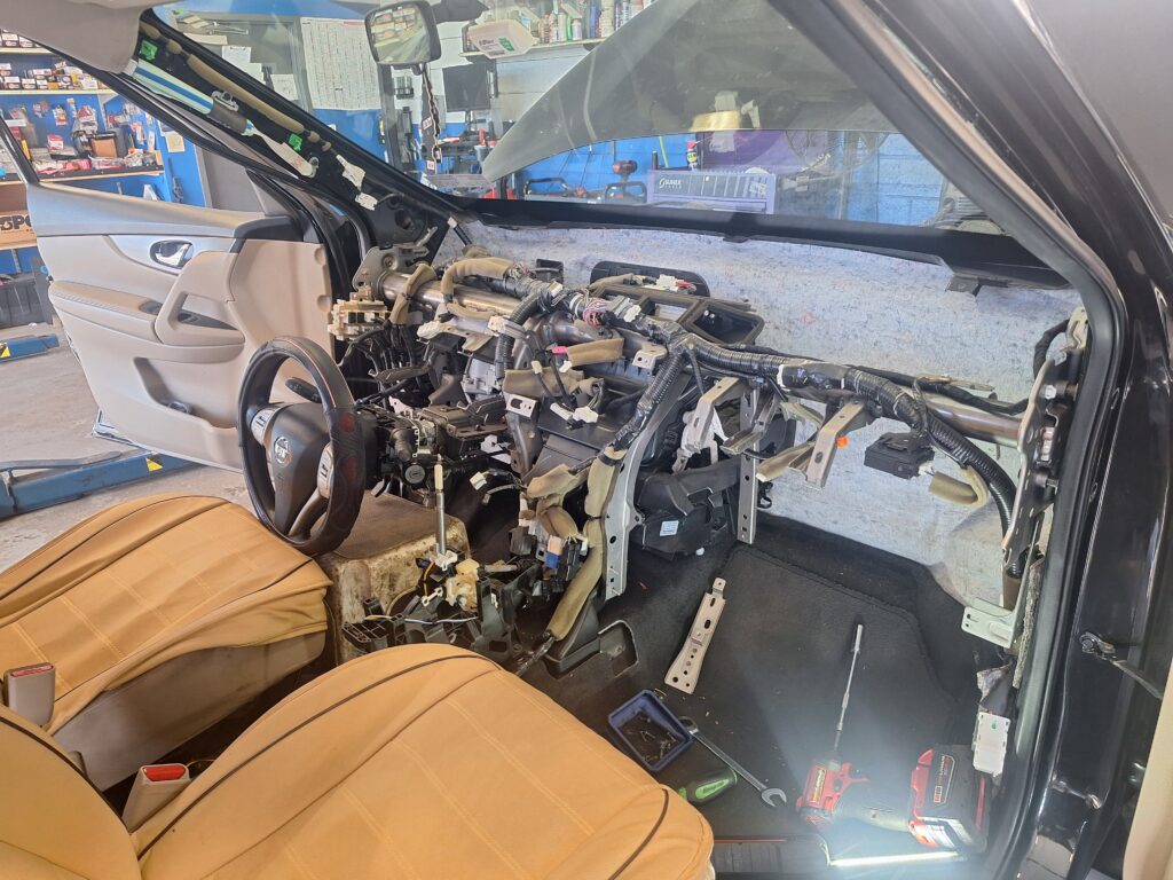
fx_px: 779
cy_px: 440
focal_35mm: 23
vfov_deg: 58.9
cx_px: 586
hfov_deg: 73.9
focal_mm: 5.54
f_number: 1.8
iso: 100
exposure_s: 1/40
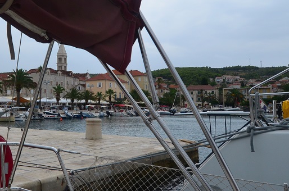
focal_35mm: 35
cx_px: 59
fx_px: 280
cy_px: 78
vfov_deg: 37.5
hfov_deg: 51.2
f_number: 5.6
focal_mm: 12
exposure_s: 1/800
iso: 400
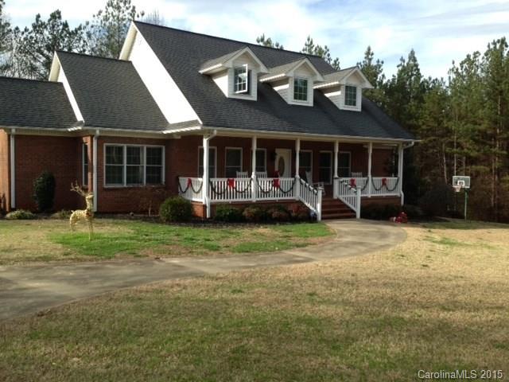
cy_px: 191
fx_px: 485
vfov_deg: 42.9
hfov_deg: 55.4
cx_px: 254
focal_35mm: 33
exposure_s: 1/951
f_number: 2.4
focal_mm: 4.13
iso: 64
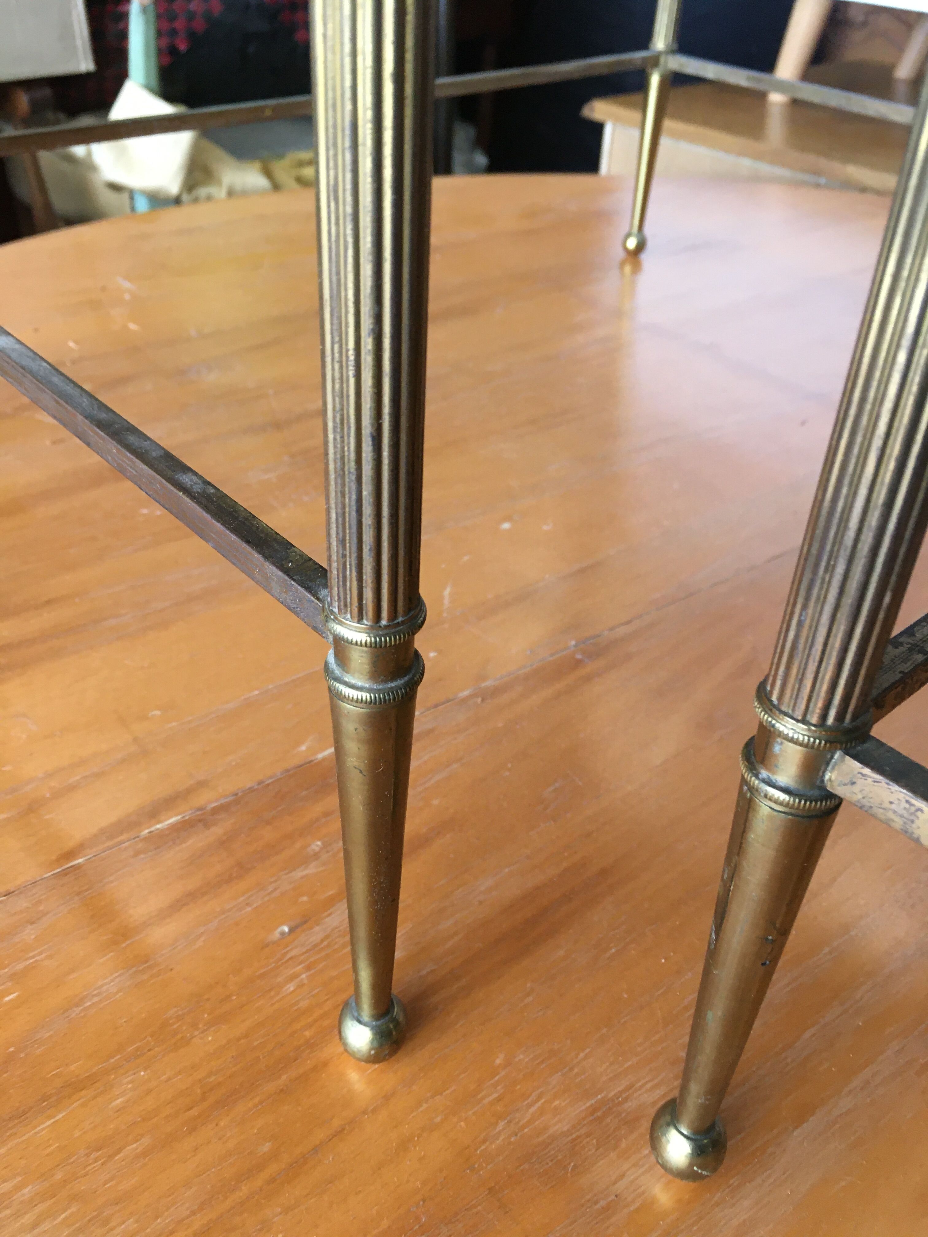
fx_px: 1037
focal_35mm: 29
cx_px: 464
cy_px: 618
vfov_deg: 61.7
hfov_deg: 48.2
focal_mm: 4.15
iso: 100
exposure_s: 1/33
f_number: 2.2
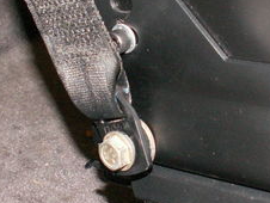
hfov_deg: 19.7
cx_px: 200
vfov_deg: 14.9
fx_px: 773
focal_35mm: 99
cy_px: 130
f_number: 2.8
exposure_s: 1/40
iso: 160
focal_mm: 5.86
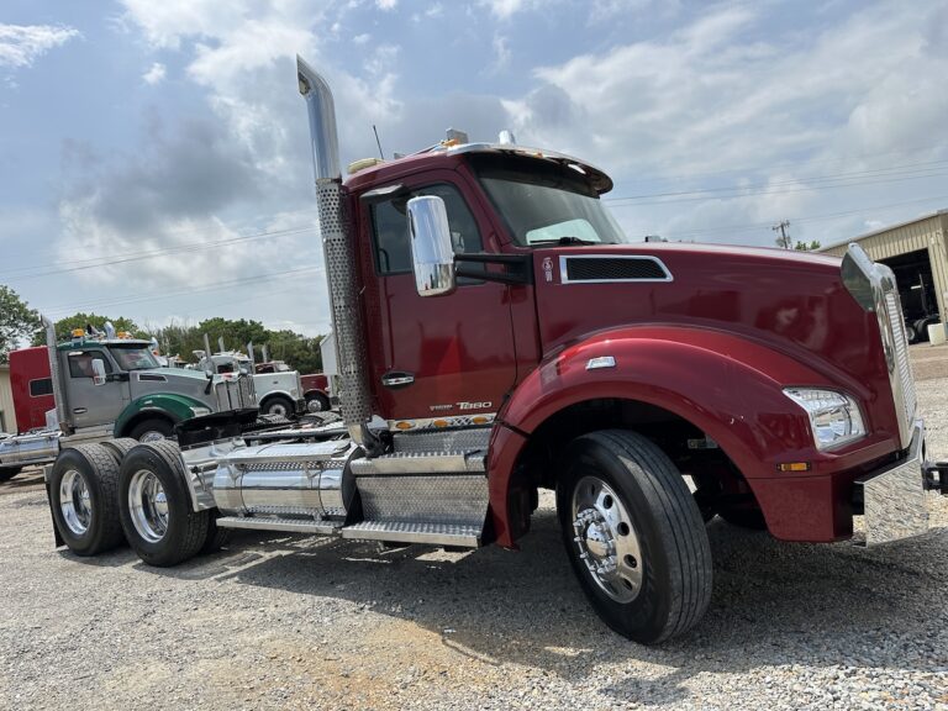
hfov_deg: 71.6
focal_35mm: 24
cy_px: 356
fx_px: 657
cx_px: 474
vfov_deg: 56.8
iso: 80
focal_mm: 6.86
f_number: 1.78
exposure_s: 1/7576
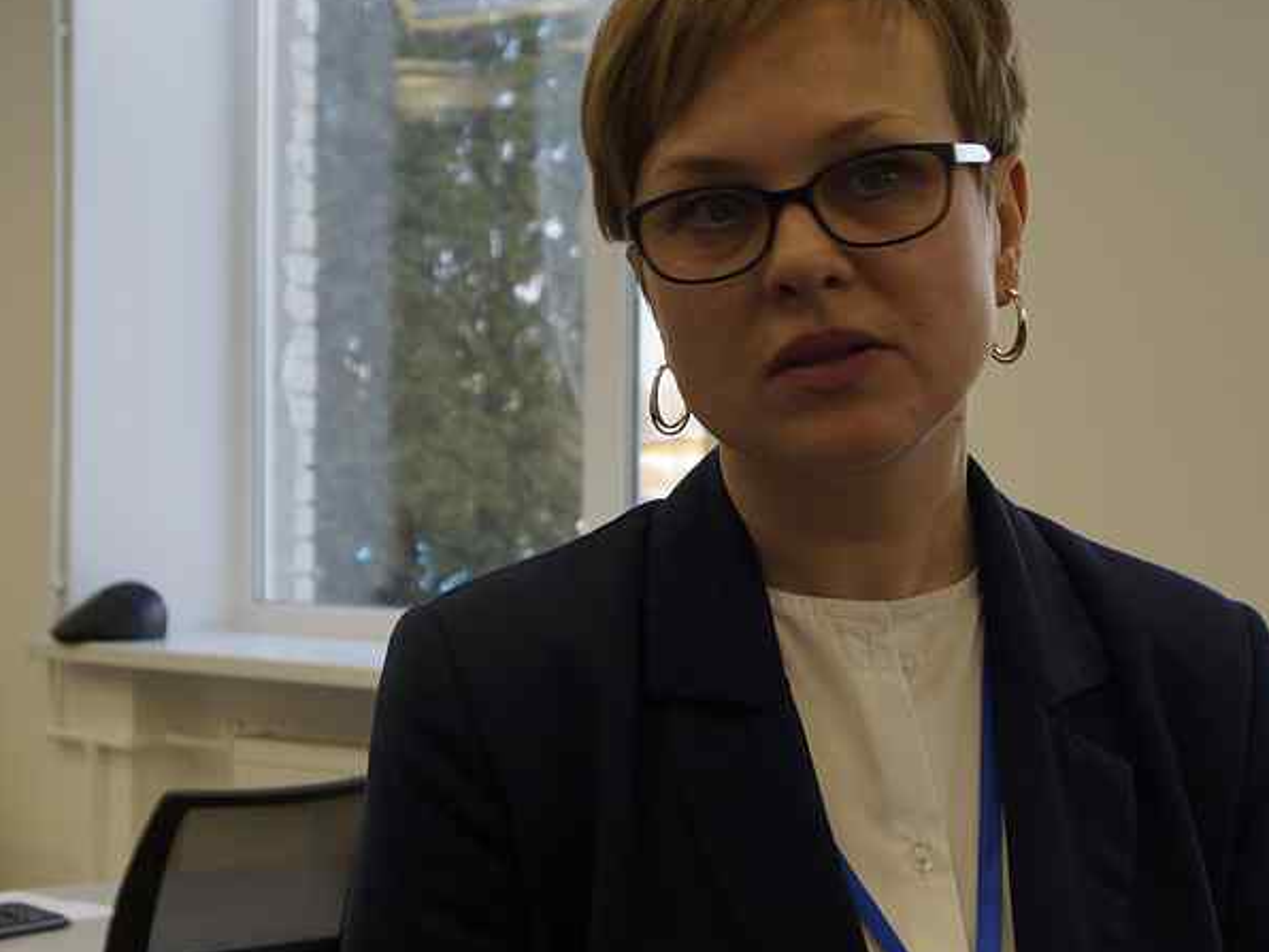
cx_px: 830
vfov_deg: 17.0
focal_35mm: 87
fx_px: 3189
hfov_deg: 22.4
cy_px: 528
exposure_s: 1/80
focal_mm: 30
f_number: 5
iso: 100
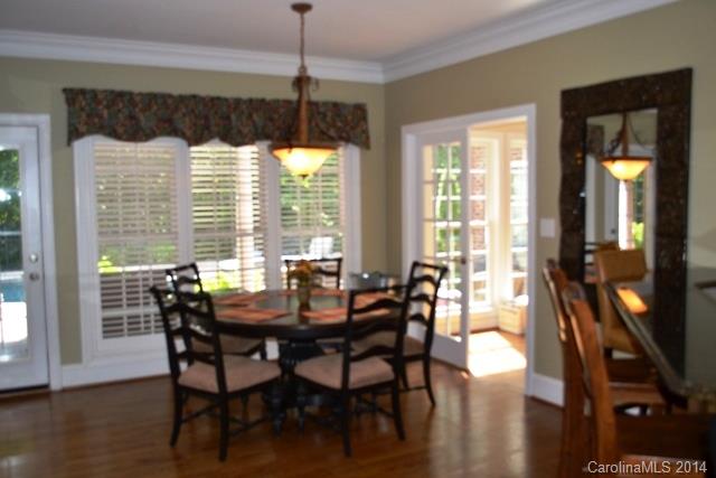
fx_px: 656
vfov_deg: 40.0
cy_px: 239
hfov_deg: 57.2
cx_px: 358
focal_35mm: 33
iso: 360
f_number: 4
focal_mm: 22
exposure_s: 1/125
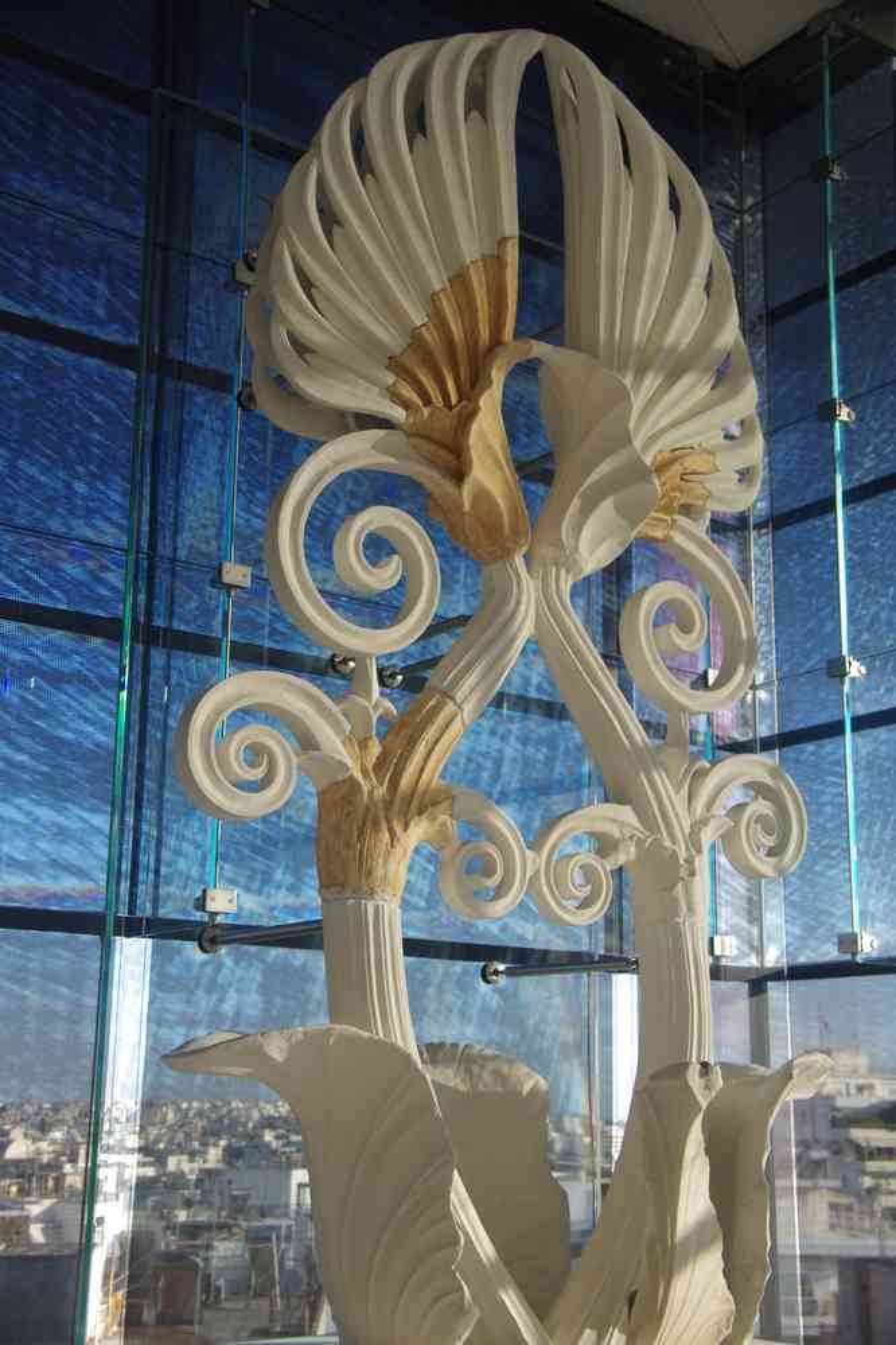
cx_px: 448
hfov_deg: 27.5
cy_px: 672
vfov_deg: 40.3
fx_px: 1829
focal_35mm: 49
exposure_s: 1/60
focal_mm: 32.5
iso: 400
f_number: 6.3
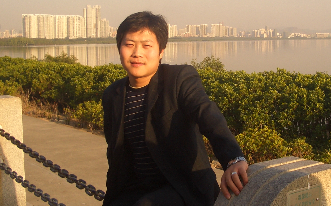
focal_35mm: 61
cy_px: 51
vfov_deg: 21.1
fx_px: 550
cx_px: 221
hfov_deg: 33.2
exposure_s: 1/200
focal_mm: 5.8
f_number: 4.3
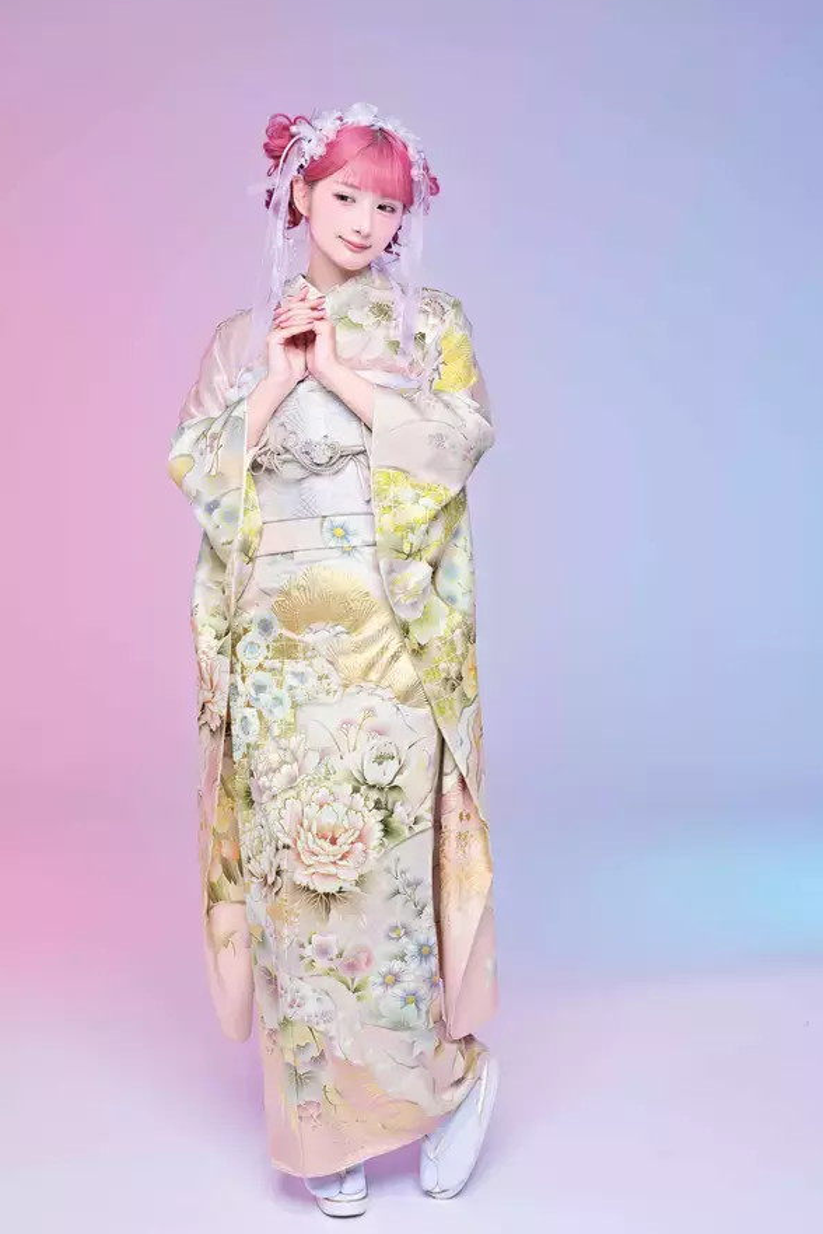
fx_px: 1645
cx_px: 417
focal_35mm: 48
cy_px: 609
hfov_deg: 28.1
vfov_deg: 41.1
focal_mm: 47
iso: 200
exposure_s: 1/125
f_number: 9
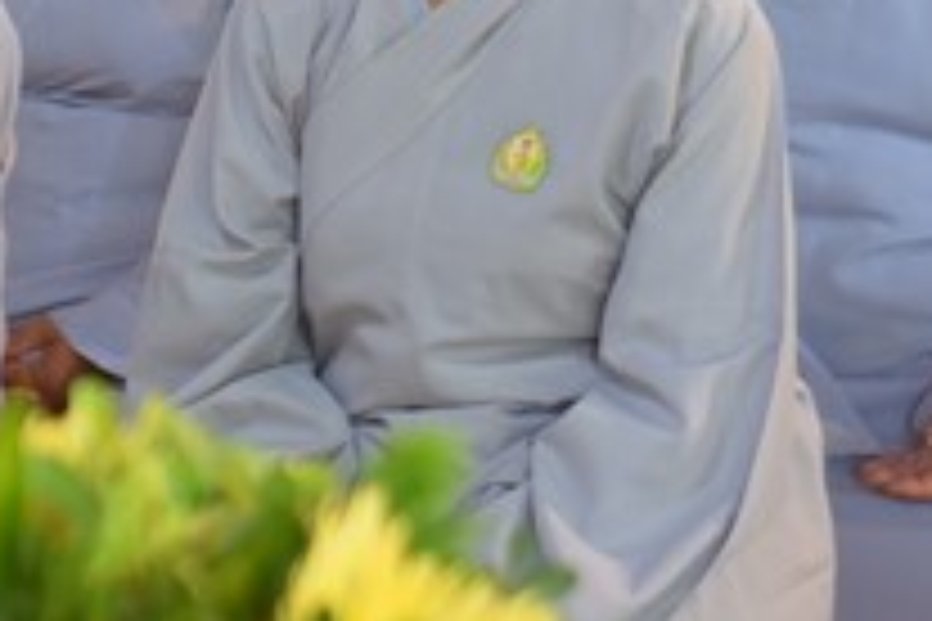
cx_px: 113
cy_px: -128
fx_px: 5359
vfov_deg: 6.6
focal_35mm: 207
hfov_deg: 9.9
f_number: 3.2
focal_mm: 66
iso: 400
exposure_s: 1/80
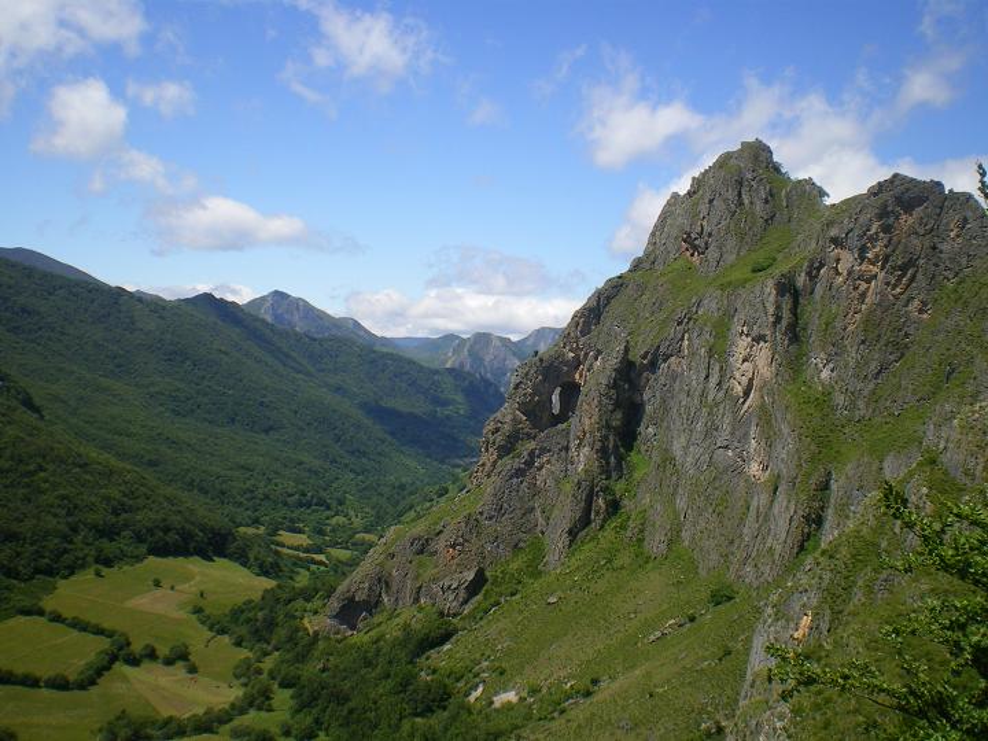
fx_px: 1085
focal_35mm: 38
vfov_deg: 37.7
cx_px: 494
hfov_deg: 49.0
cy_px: 370
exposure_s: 1/400
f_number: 4.6
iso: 64
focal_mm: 6.3
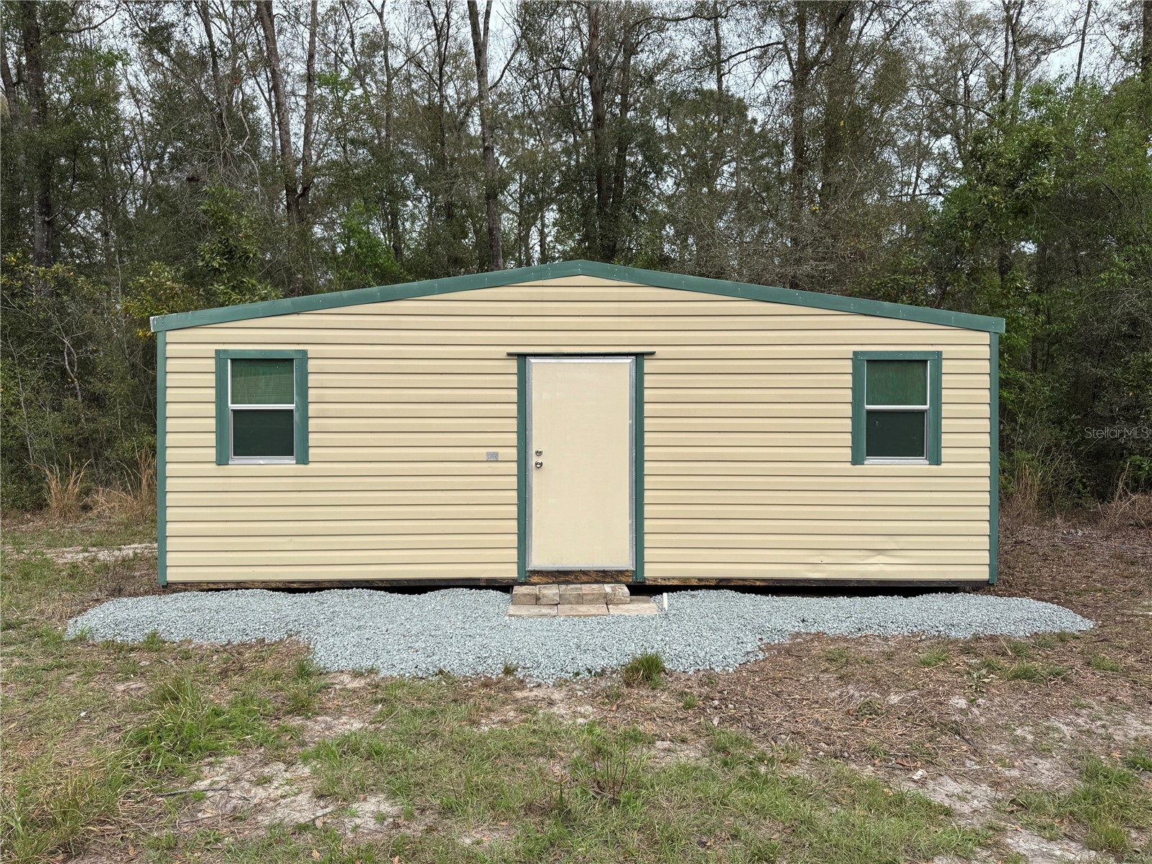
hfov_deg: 71.6
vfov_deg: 56.8
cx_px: 576
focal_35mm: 24
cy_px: 432
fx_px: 799
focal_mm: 6.76
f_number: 1.78
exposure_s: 1/1366
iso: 80
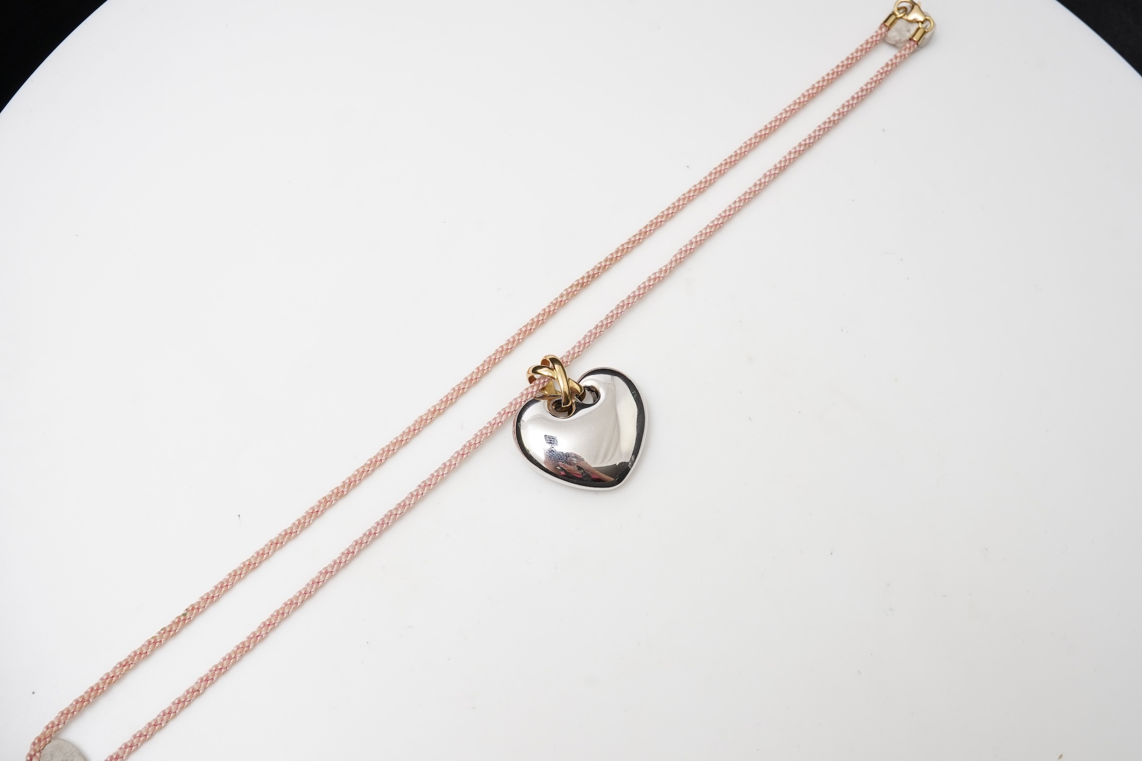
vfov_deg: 29.9
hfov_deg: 43.6
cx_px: 571
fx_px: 1427
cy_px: 380
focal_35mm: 45
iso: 500
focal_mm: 30
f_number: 18
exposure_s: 1/125
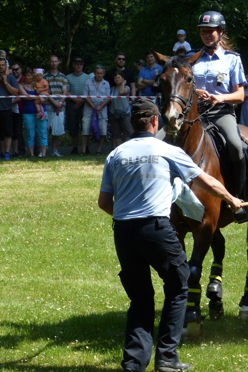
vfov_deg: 10.4
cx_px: 193
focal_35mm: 198
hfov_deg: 6.9
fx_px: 2047
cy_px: 186
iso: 400
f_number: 4.5
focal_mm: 25.6
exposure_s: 1/1300
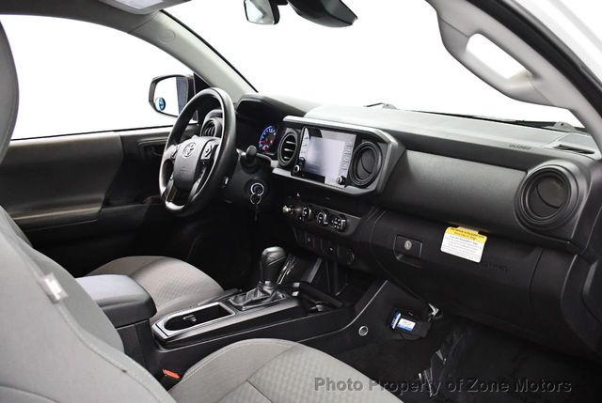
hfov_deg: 53.1
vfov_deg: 37.0
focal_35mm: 36
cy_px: 202
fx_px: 603
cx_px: 301
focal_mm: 18
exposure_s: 1/125
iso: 3200
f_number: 3.5
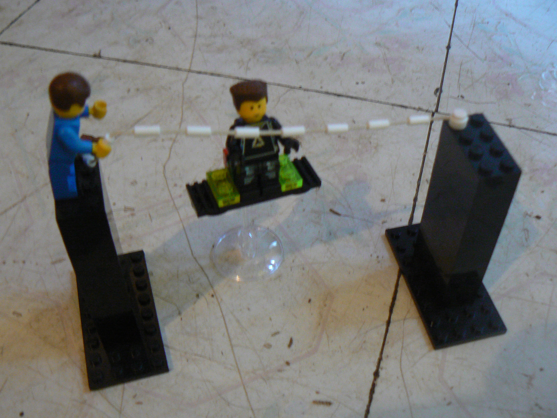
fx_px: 595
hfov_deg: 50.1
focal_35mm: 37
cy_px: 213
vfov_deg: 38.7
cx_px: 271
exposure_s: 1/10
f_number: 2.8
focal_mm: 6
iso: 200
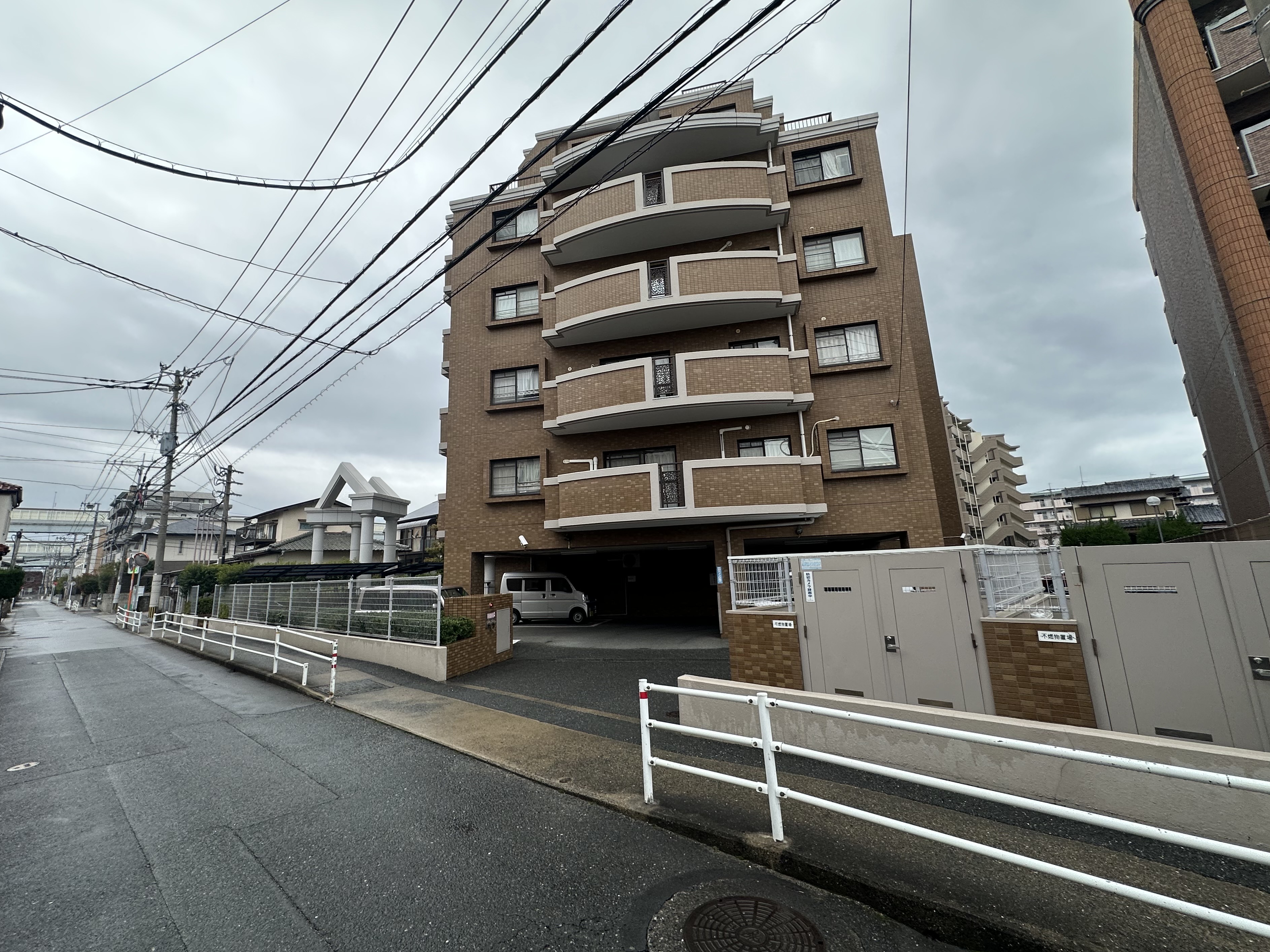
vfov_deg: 81.7
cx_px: 610
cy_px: 456
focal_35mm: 15
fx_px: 550
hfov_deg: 98.1
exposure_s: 1/99
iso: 40
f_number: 2.2
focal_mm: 2.22
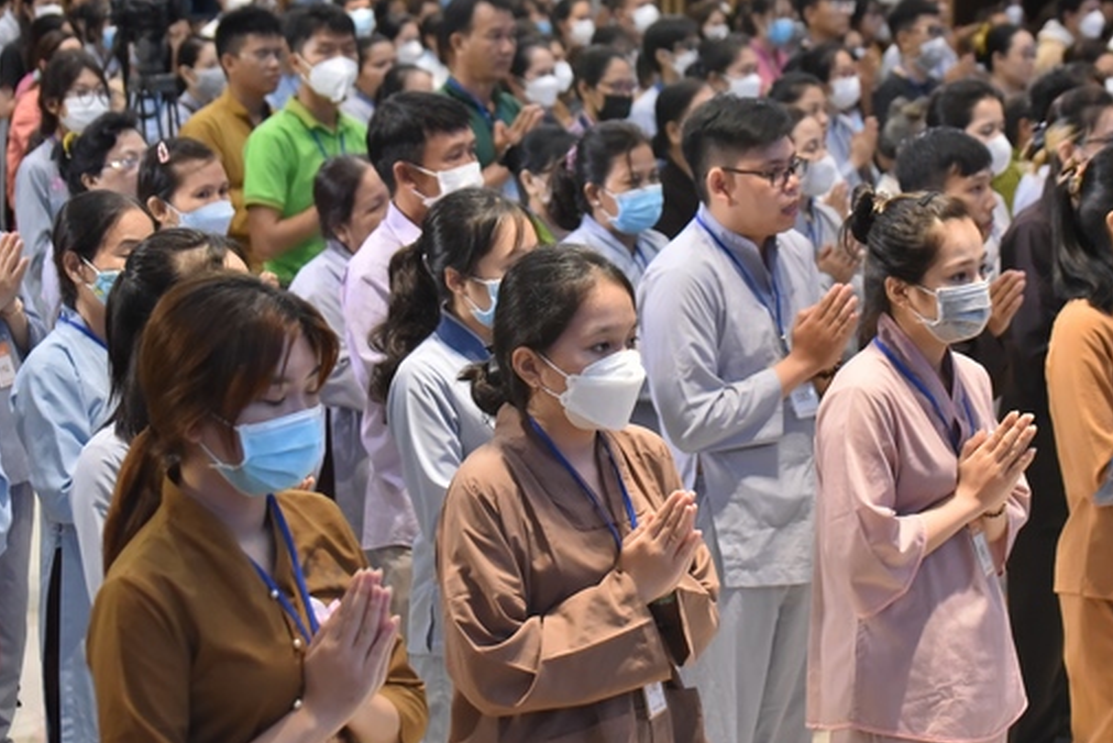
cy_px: 350
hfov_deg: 22.6
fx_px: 2784
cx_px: 682
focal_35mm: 90
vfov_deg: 15.2
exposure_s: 1/160
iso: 3200
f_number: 5.6
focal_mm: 70
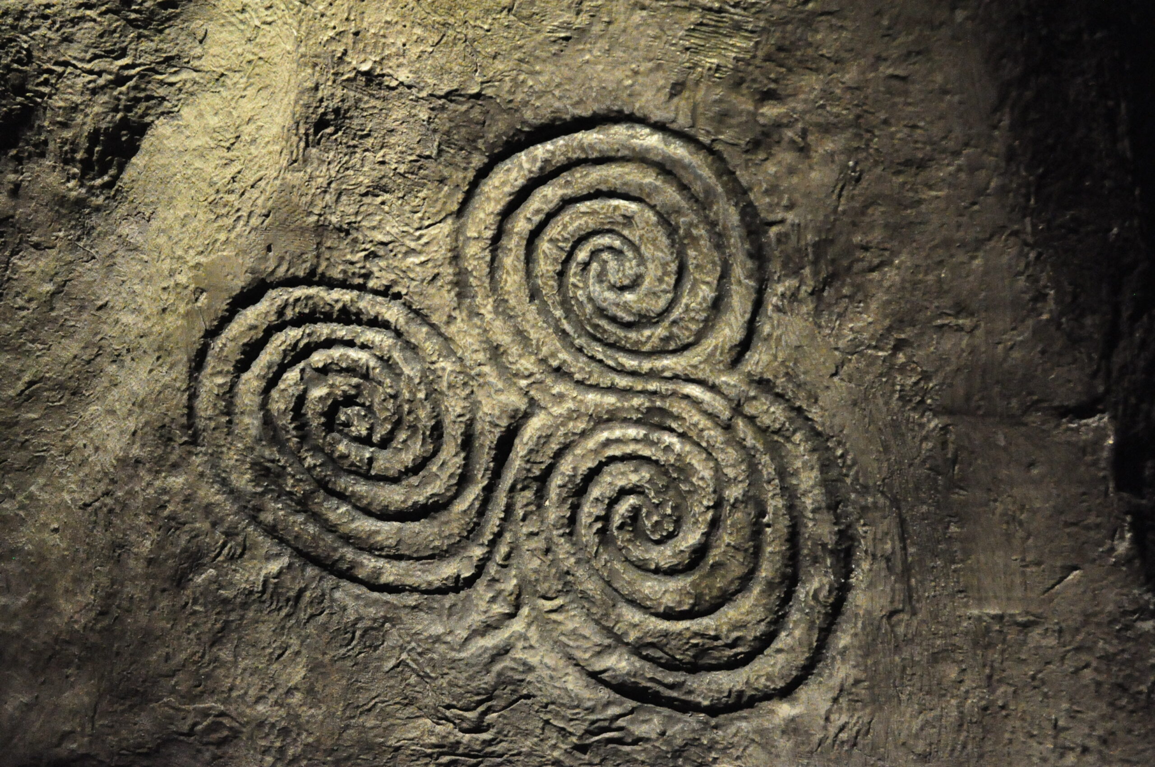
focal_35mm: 39
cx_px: 578
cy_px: 384
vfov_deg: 34.1
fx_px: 1250
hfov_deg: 49.6
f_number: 7.1
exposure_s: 1/40
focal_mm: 26
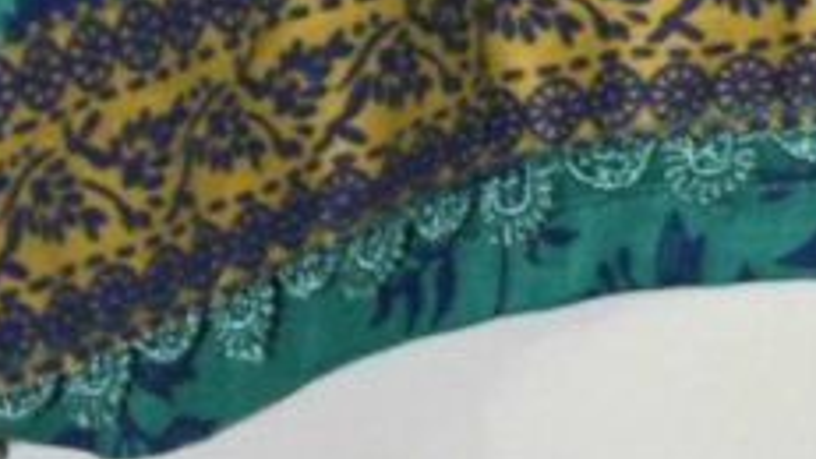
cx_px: -742
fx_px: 9759
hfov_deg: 4.7
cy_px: -2214
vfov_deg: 2.5
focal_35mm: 451
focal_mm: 34
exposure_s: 1/80
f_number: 4.5
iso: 800
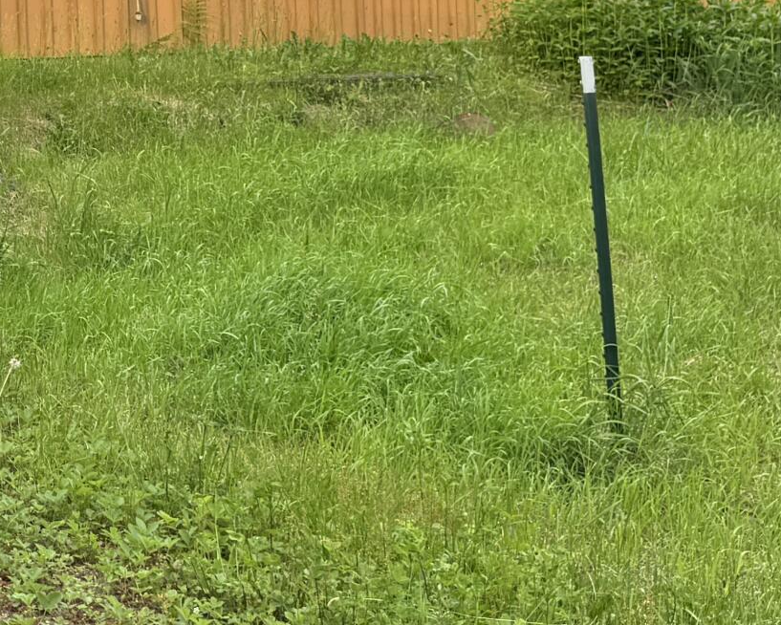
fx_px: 1988
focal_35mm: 86
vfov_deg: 17.2
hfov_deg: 20.7
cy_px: -89
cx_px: -172
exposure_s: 1/325
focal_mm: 6.76
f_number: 1.78
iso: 80
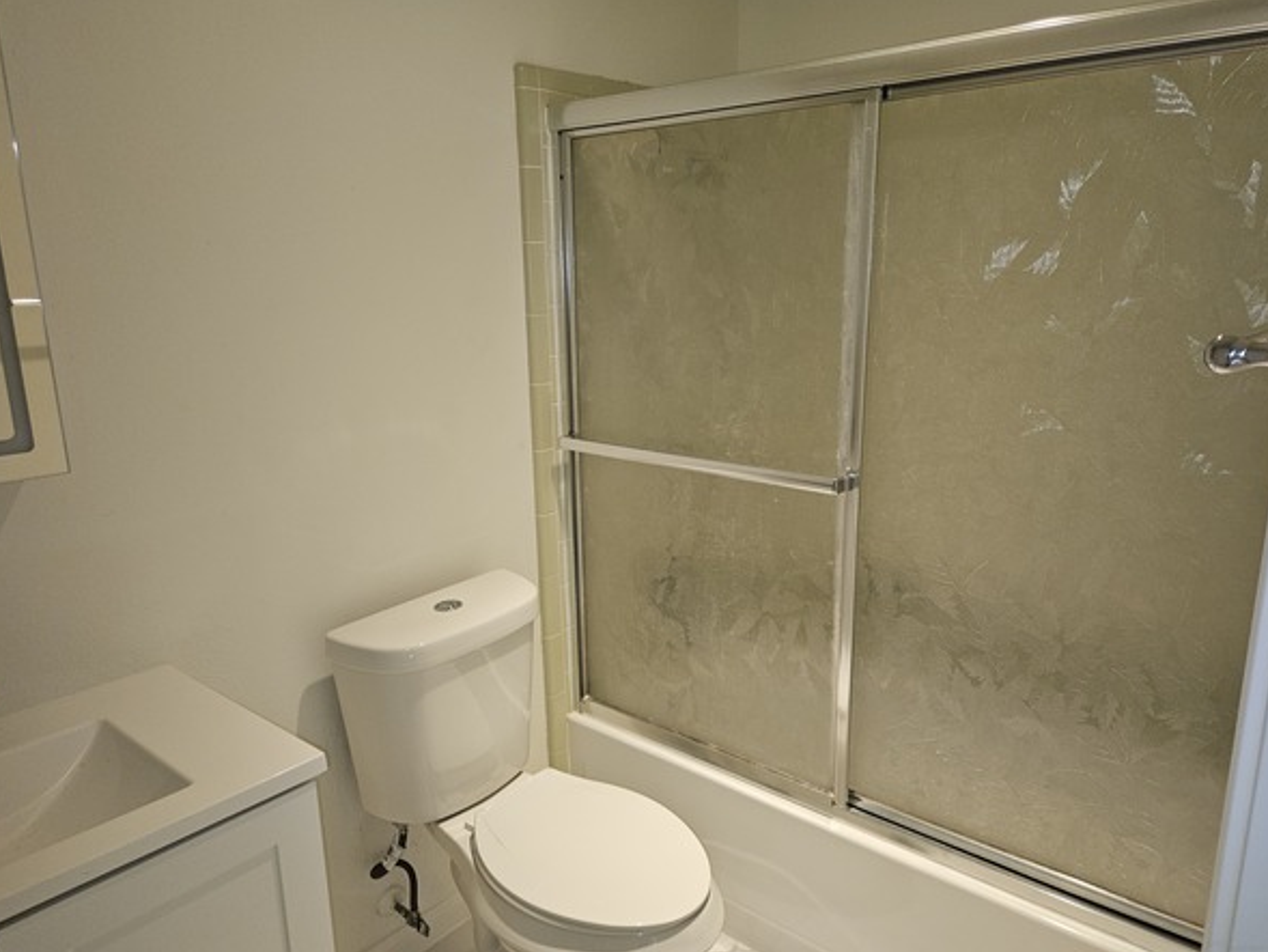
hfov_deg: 69.4
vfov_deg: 54.9
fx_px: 916
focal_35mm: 25
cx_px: 626
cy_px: 504
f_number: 1.8
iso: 50
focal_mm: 5.4
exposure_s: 1/60
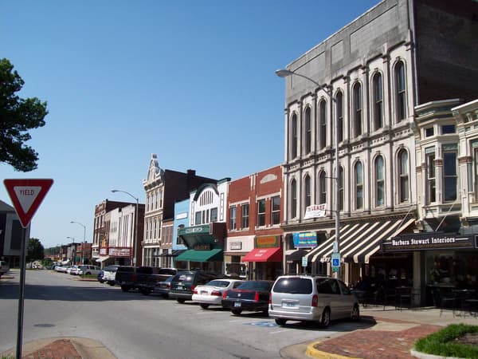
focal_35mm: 36
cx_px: 239
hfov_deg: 51.4
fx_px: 497
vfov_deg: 39.7
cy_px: 180
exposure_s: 1/743
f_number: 4.8
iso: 80
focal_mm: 6
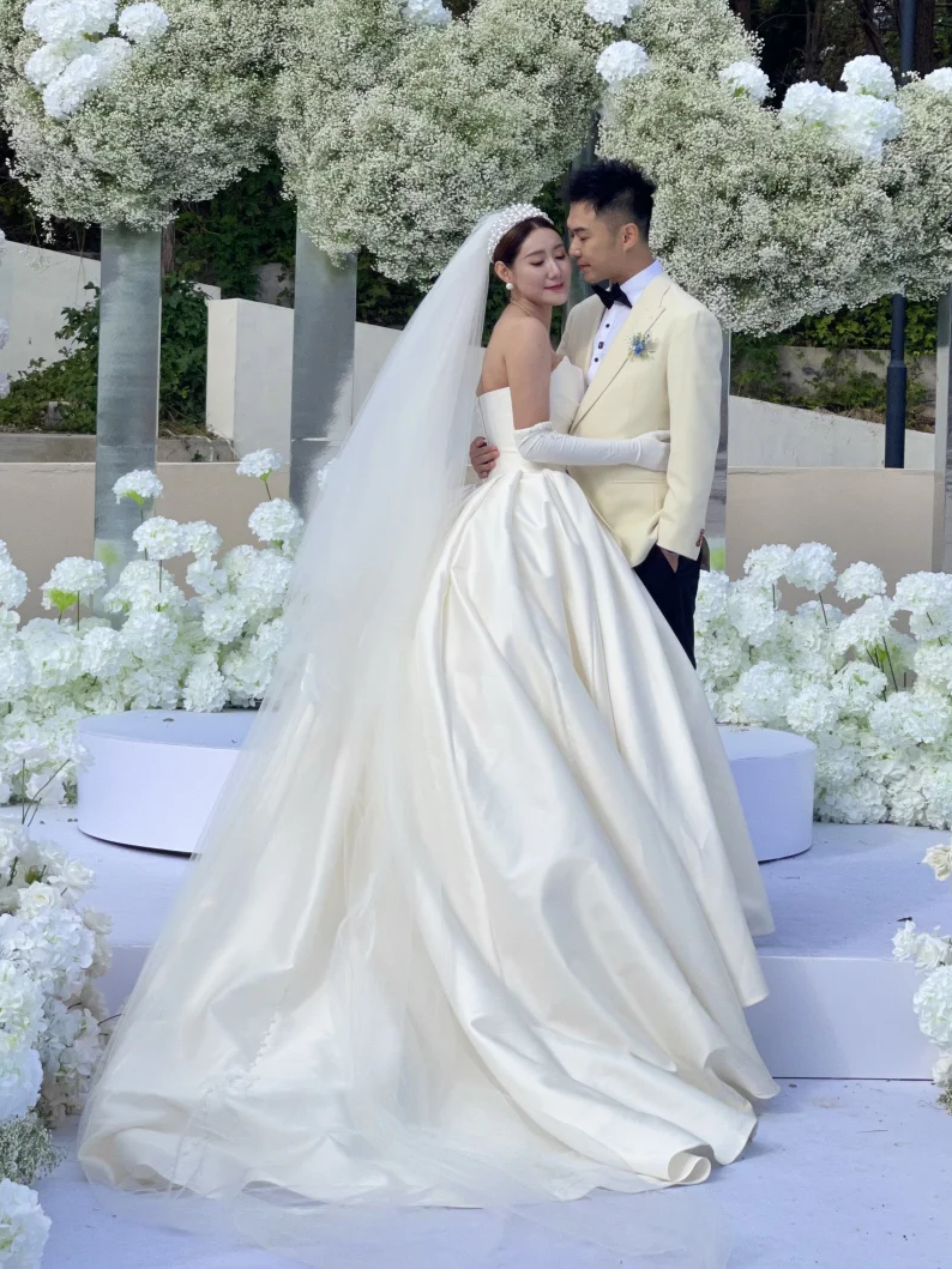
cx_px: 458
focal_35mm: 87
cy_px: 526
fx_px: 3191
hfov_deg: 17.0
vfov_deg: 22.5
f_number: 2.2
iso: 20
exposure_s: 1/1410
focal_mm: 7.5
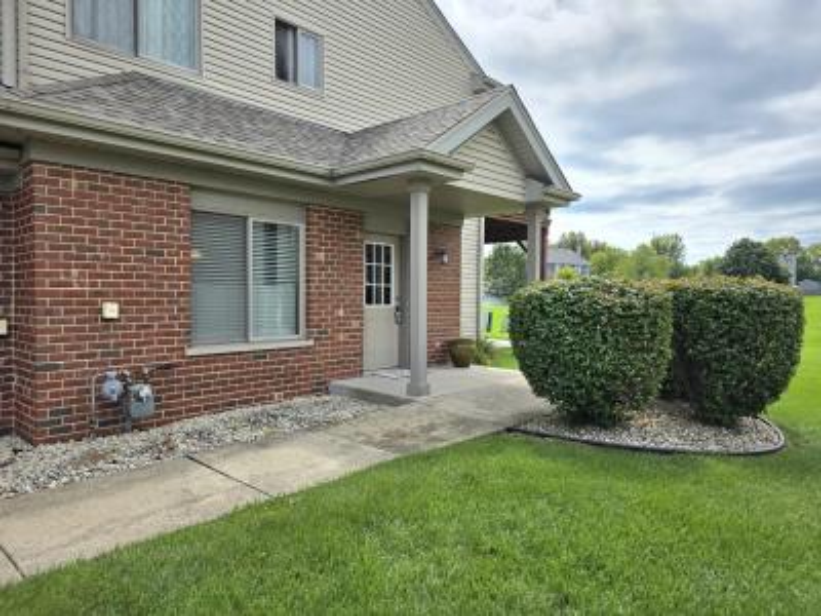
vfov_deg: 58.9
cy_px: 308
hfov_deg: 73.9
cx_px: 410
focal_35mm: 23
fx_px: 545
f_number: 1.7
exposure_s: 1/10000
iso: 80
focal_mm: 6.3
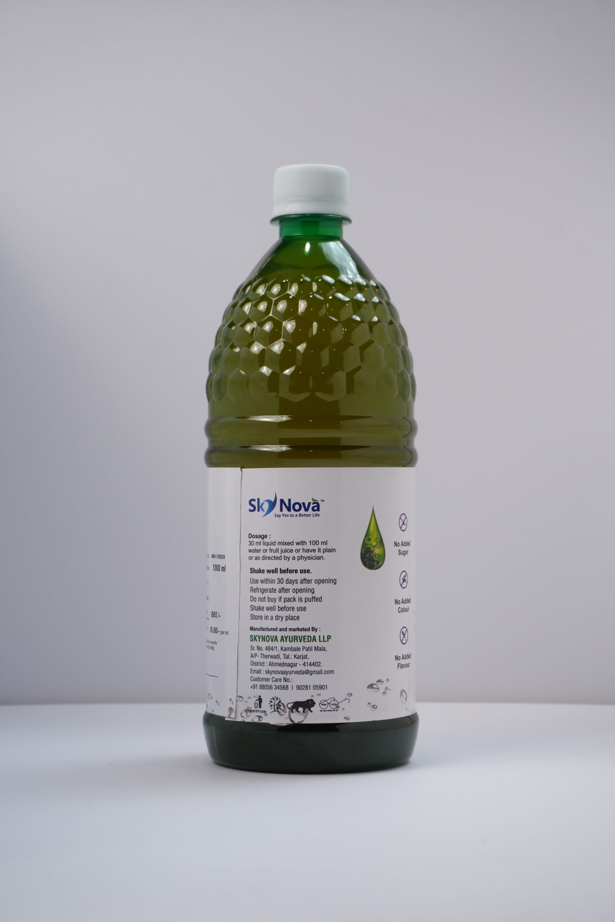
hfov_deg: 18.2
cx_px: 308
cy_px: 461
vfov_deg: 27.0
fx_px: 1921
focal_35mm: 75
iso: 250
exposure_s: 1/125
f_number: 6.7
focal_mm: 50
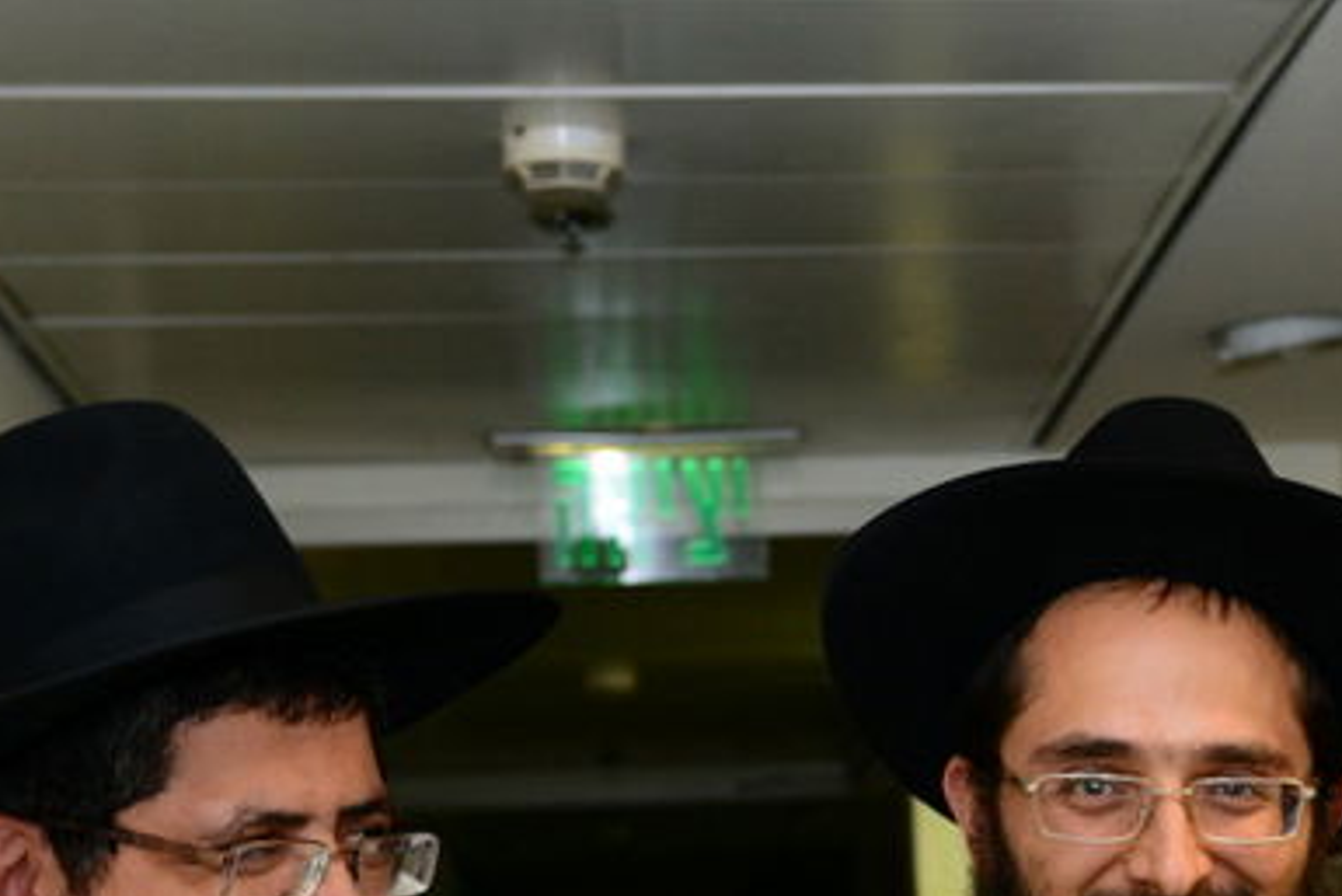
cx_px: 1084
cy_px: 1159
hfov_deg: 20.0
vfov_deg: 13.1
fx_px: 3766
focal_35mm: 101
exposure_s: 1/80
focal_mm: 38
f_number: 5
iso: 1250
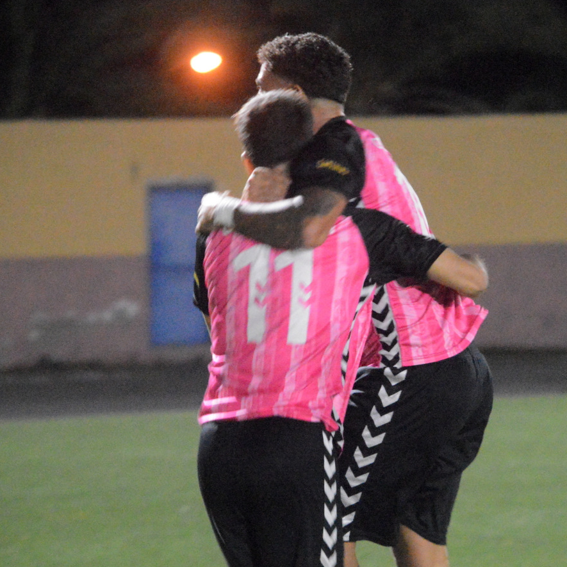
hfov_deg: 5.2
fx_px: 6203
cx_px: 363
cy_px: 313
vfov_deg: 5.2
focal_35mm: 335
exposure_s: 1/125
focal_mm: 155
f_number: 6.3
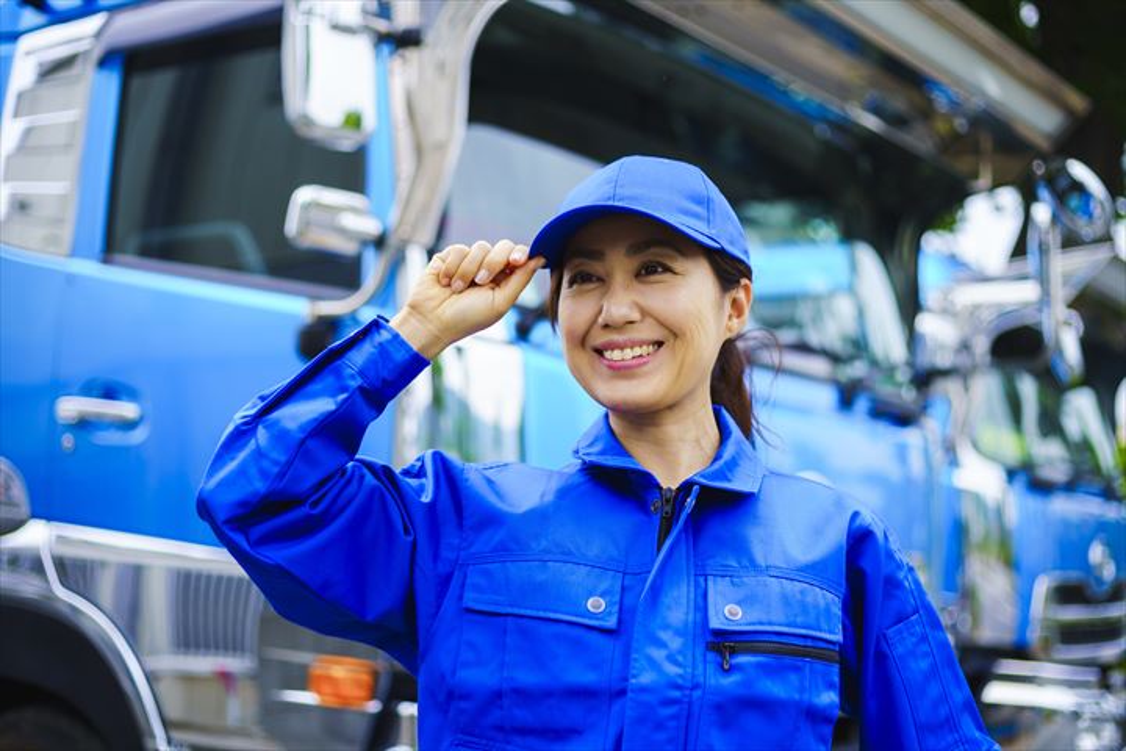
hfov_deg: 39.6
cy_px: 376
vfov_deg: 27.0
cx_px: 563
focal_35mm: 50
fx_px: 1564
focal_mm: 50
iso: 100
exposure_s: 1/500
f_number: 2.5
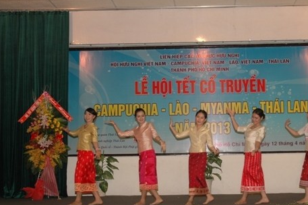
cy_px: 130
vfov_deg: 23.8
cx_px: 200
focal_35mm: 57
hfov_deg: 35.0
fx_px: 485
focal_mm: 27
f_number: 4
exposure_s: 1/60
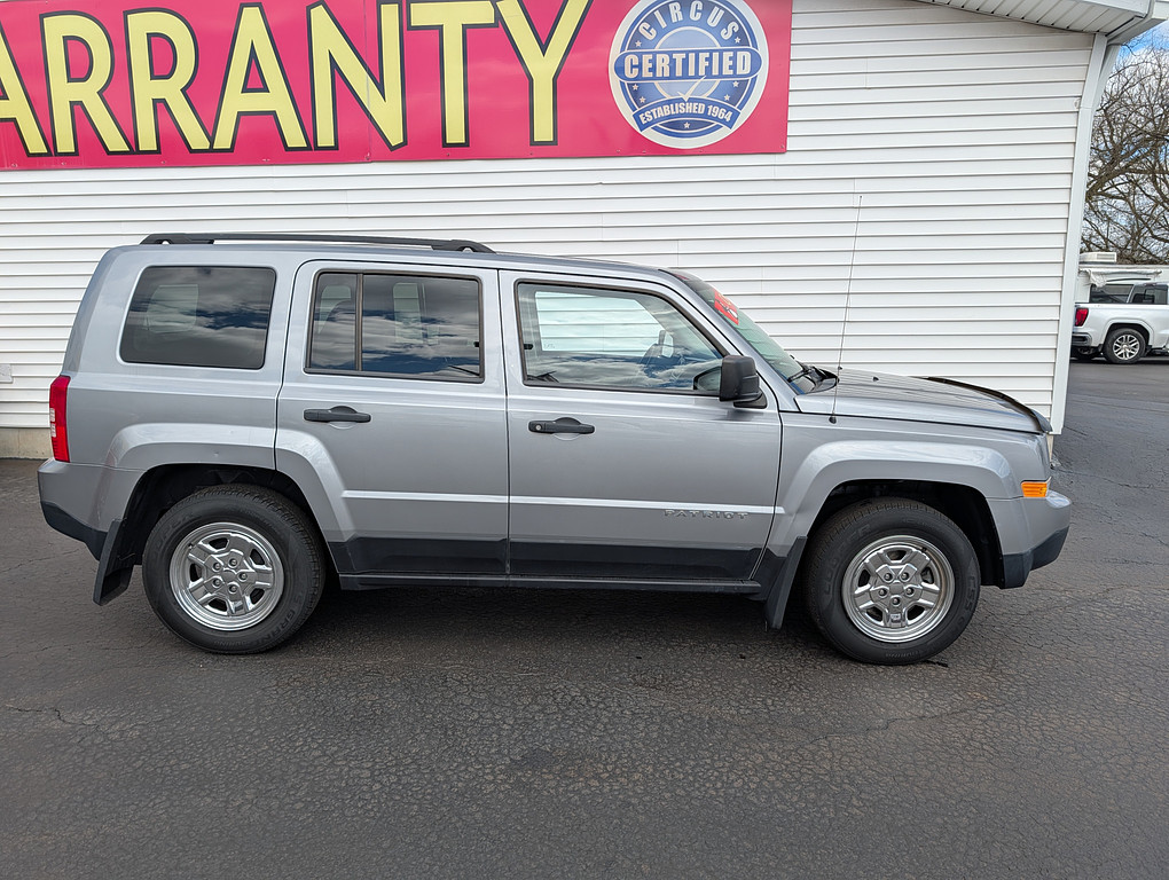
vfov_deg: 56.9
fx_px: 812
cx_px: 584
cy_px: 440
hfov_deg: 71.5
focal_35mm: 24
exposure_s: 1/867
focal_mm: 6.9
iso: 20
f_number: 1.68
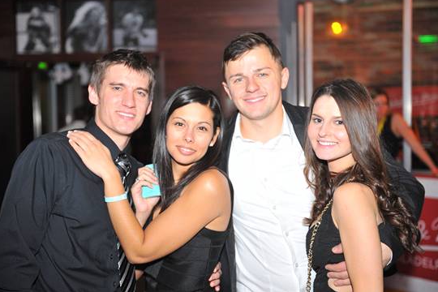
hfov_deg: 35.1
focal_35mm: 57
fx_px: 693
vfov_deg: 23.8
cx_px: 220
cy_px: 144
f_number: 3.2
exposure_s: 1/100
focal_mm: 56
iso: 1600
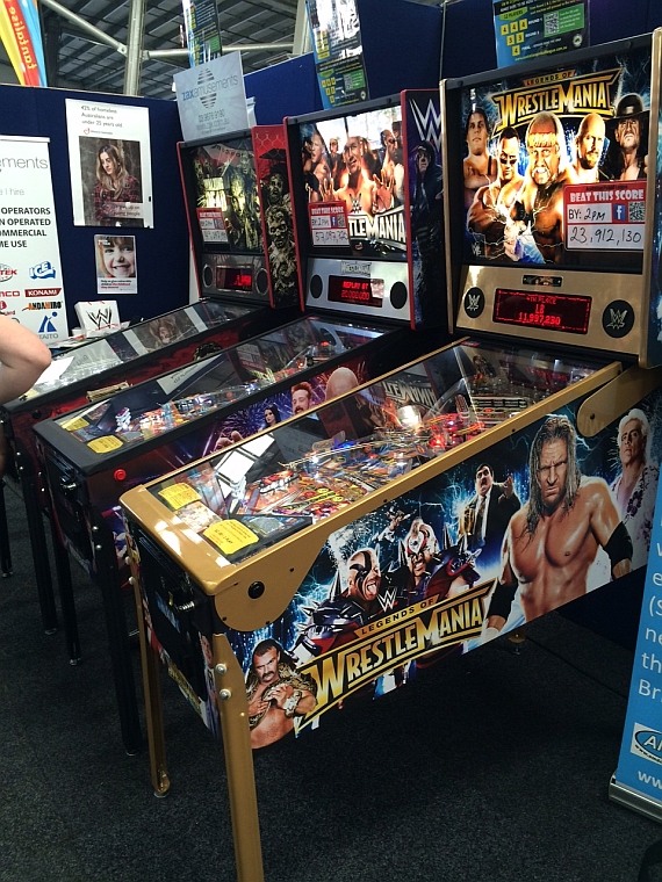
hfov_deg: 48.2
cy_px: 441
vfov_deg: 61.7
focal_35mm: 29
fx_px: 739
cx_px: 331
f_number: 2.2
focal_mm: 4.15
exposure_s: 1/30
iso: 40
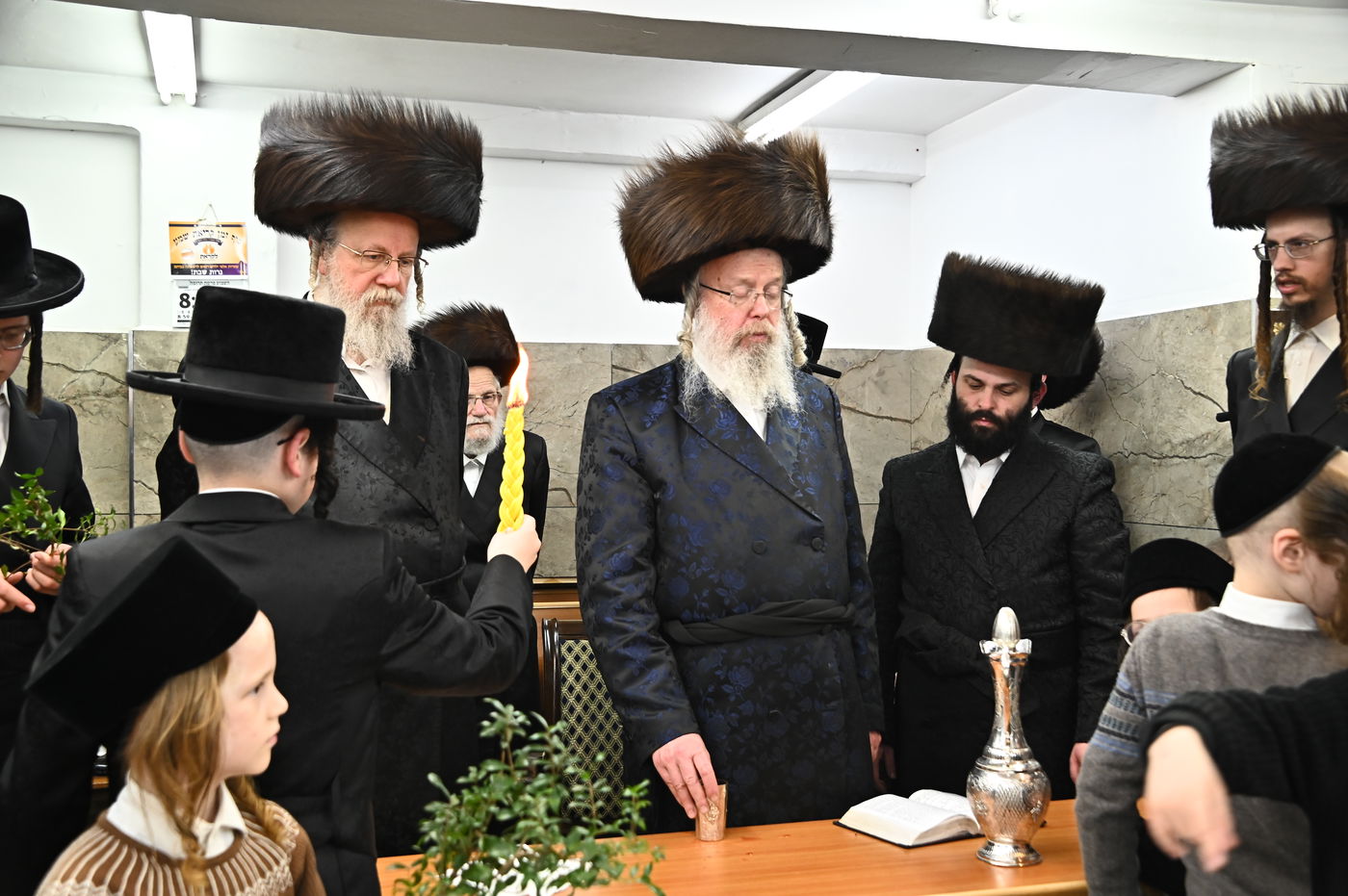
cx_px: 674
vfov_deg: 35.0
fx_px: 1422
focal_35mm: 38
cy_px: 448
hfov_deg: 50.7
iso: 2000
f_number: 5.6
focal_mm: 38
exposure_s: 1/160
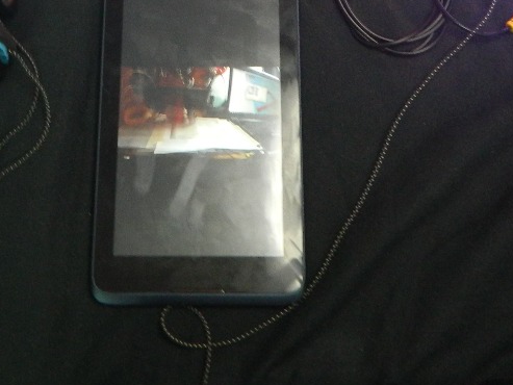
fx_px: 1082
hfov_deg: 26.6
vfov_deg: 18.5
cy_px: -137
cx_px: 216
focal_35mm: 73
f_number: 3.1
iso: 200
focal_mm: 4.5
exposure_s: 1/4
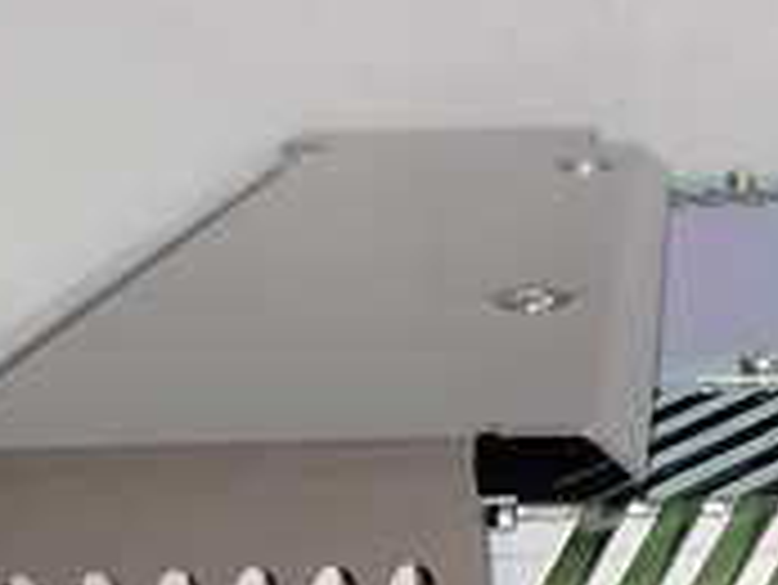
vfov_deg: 16.1
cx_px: 715
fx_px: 2024
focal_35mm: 90
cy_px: 608
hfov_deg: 21.2
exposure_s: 1/33.3
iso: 320
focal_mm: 4.75
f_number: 1.8
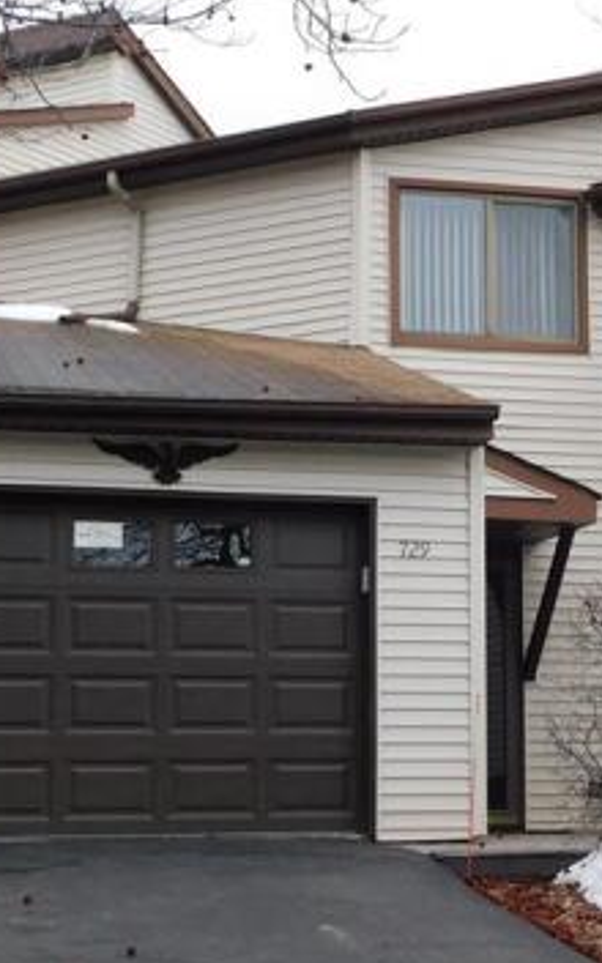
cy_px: 555
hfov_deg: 16.6
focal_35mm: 78
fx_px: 2048
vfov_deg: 26.4
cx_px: 465
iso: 125
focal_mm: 6.3
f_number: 3.5
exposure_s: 1/640
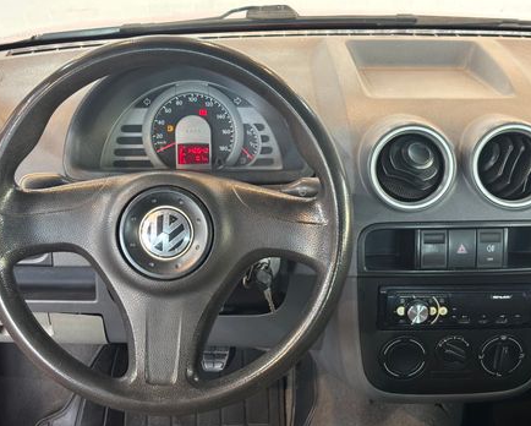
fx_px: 865
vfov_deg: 27.6
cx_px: 262
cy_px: 214
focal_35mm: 55
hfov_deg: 34.1
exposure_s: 1/60
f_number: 1.6
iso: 160
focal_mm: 5.96
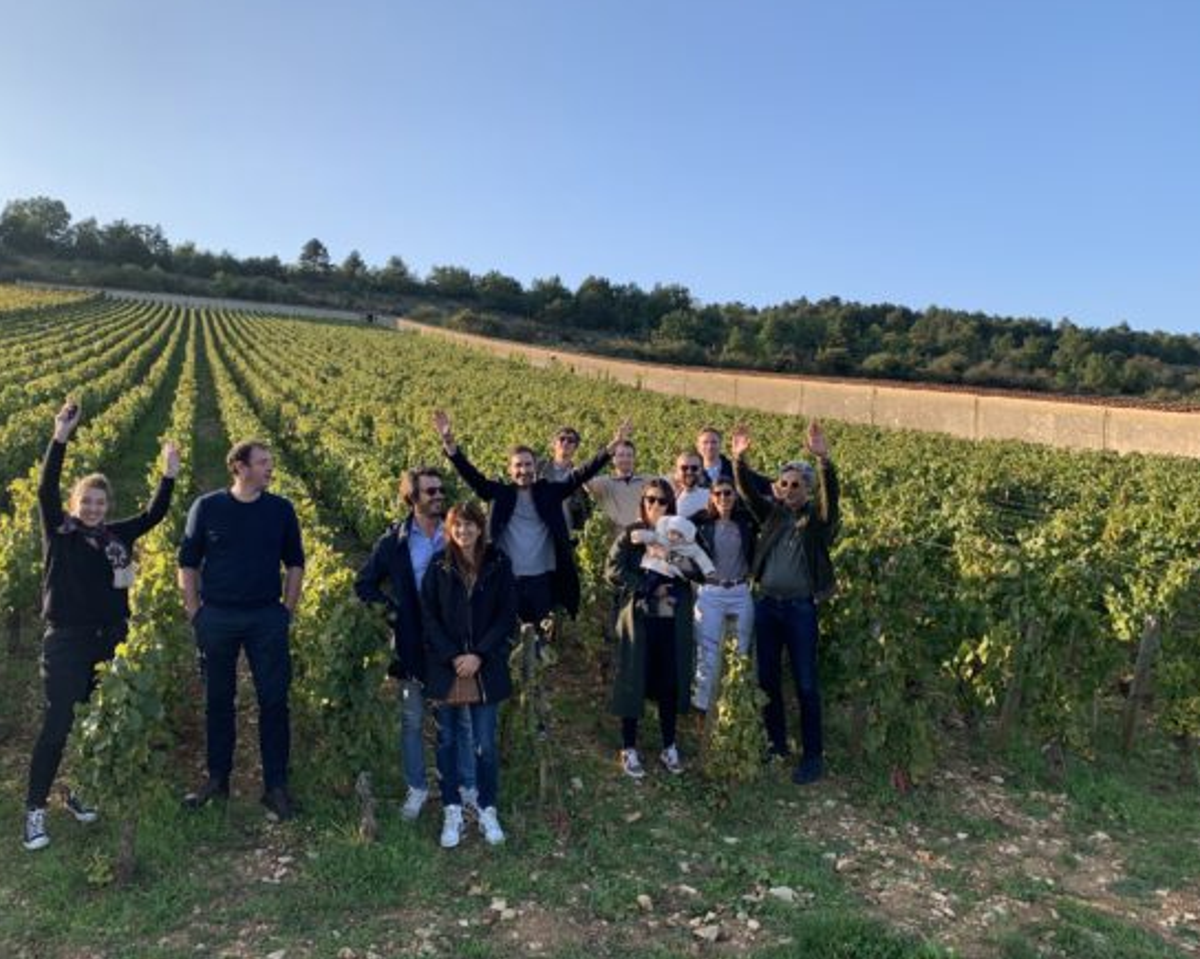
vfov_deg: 51.5
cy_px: 470
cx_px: 554
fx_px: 994
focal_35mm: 28
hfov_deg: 62.1
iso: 25
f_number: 1.8
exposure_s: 1/894
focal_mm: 4.25
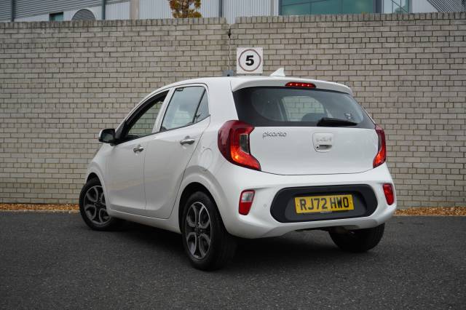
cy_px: 155
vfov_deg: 29.8
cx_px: 233
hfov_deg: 43.6
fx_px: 582
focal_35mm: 45
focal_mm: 30
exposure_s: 1/160
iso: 125
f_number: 5
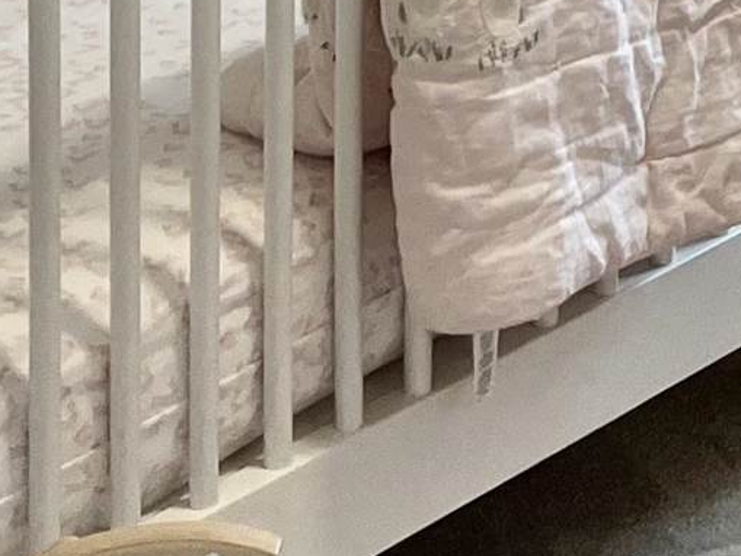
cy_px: -881
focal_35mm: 157
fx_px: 3362
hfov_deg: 12.1
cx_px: 1042
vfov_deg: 8.5
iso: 125
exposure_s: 1/120
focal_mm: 5.7
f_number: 1.5
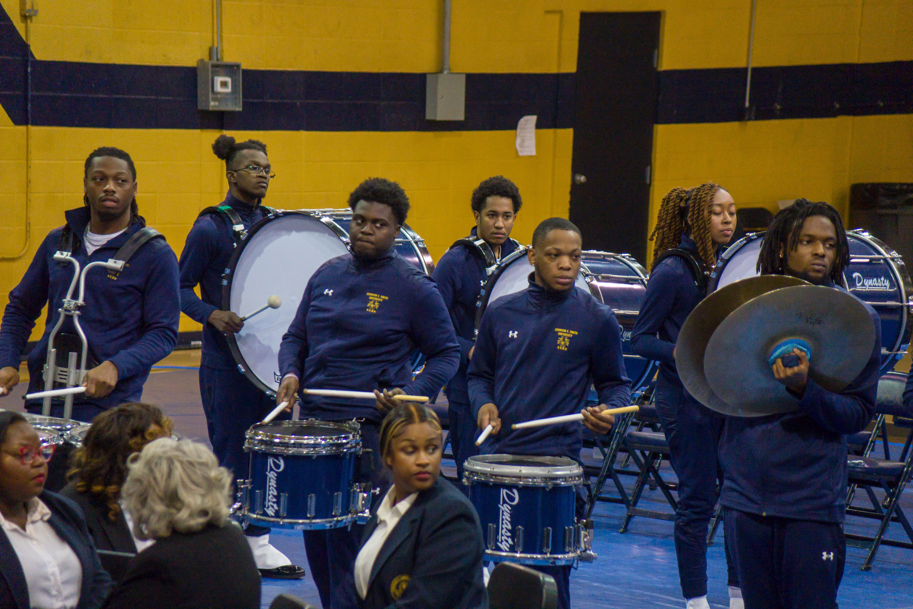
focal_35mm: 197
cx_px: 456
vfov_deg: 7.0
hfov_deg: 10.4
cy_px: 304
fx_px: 4996
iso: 1250
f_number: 2.8
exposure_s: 1/200
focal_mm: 73.3
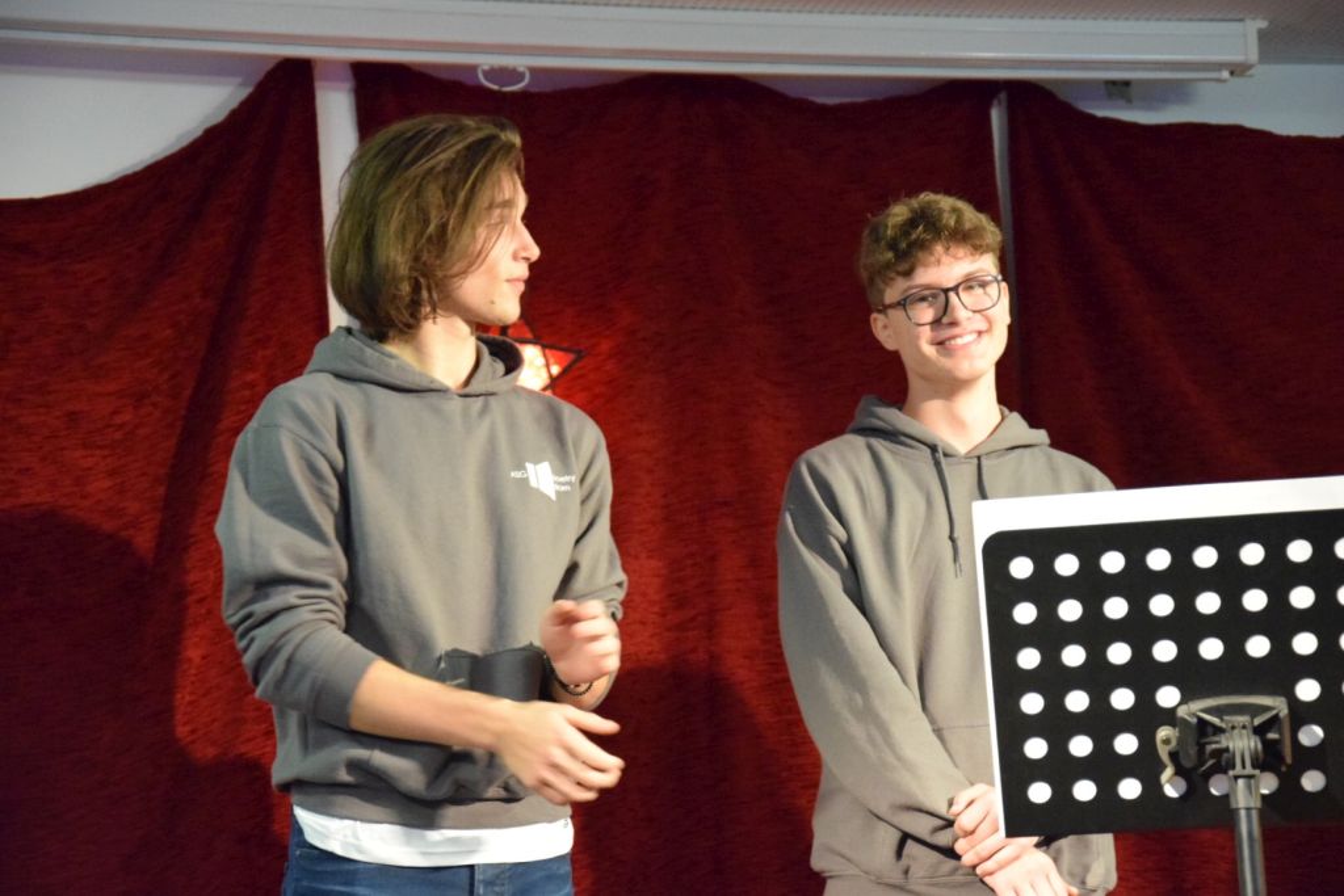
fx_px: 3920
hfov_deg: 19.5
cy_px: 448
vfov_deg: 13.0
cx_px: 672
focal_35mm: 105
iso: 6400
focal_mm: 70
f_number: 5.3
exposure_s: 1/50
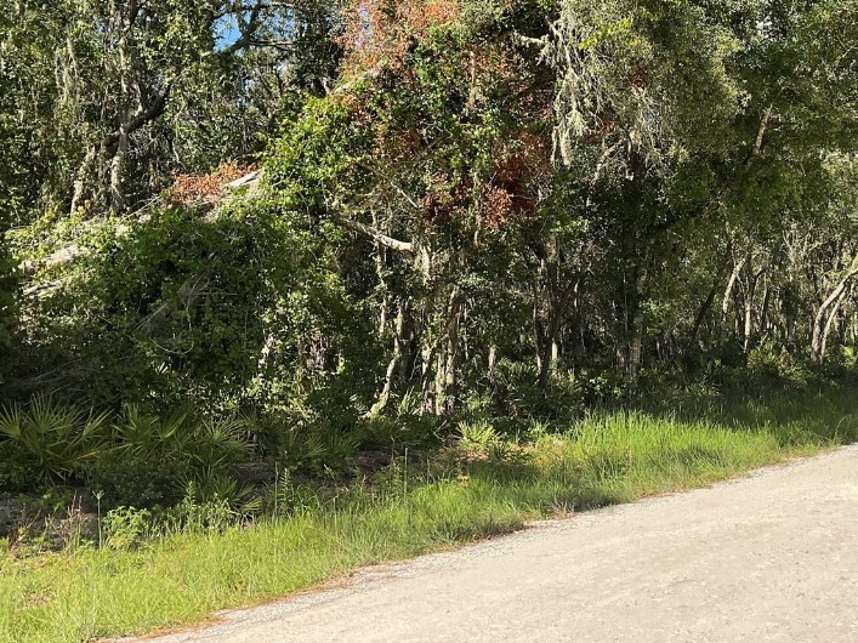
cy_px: 190
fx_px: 1041
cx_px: 601
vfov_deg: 33.9
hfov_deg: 43.9
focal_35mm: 42
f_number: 1.8
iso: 16
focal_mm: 3
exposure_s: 1/1195
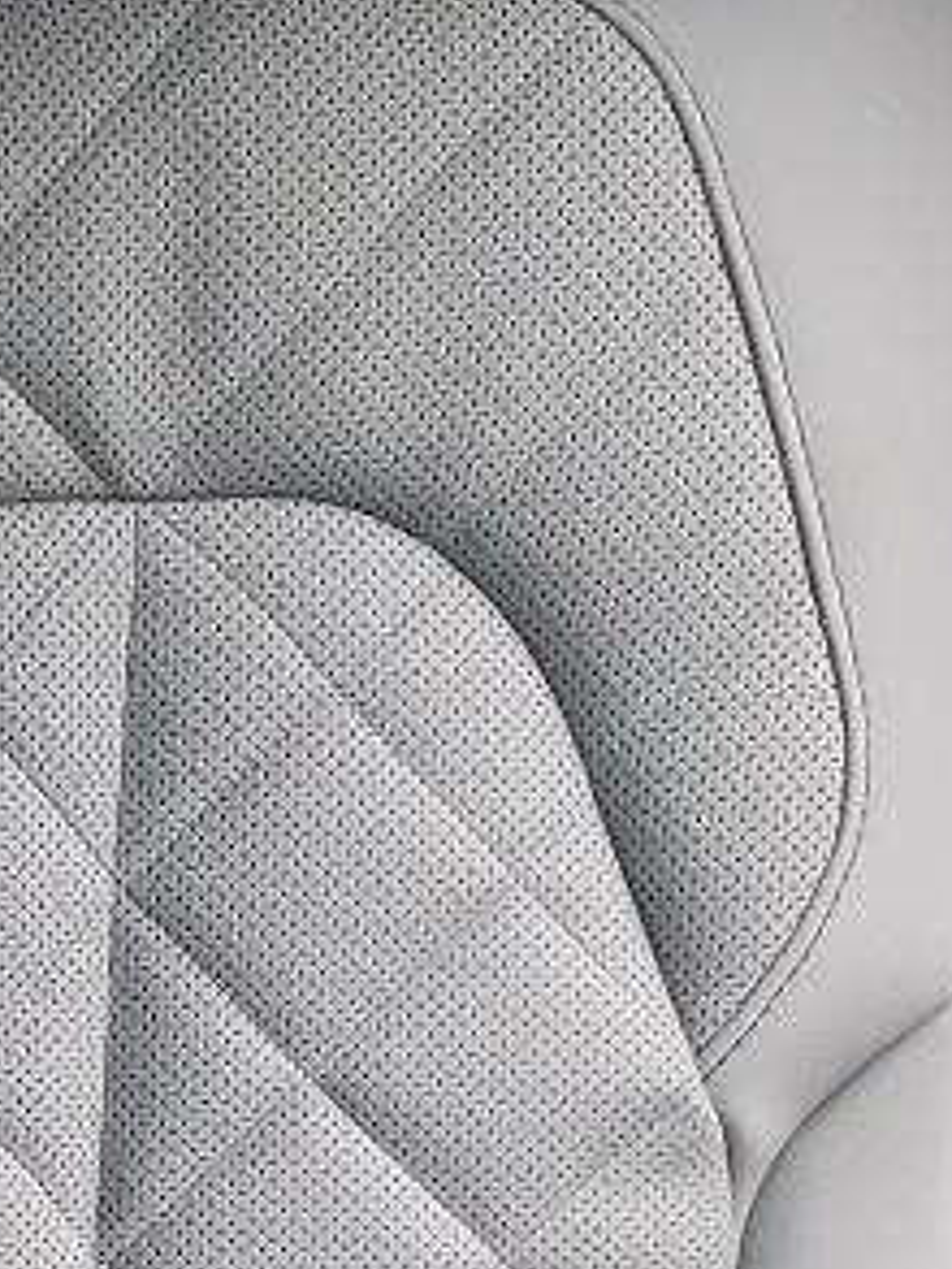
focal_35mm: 142
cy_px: 2135
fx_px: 5203
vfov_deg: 12.9
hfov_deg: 9.1
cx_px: -1523
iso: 85
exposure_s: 1/120
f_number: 1.5
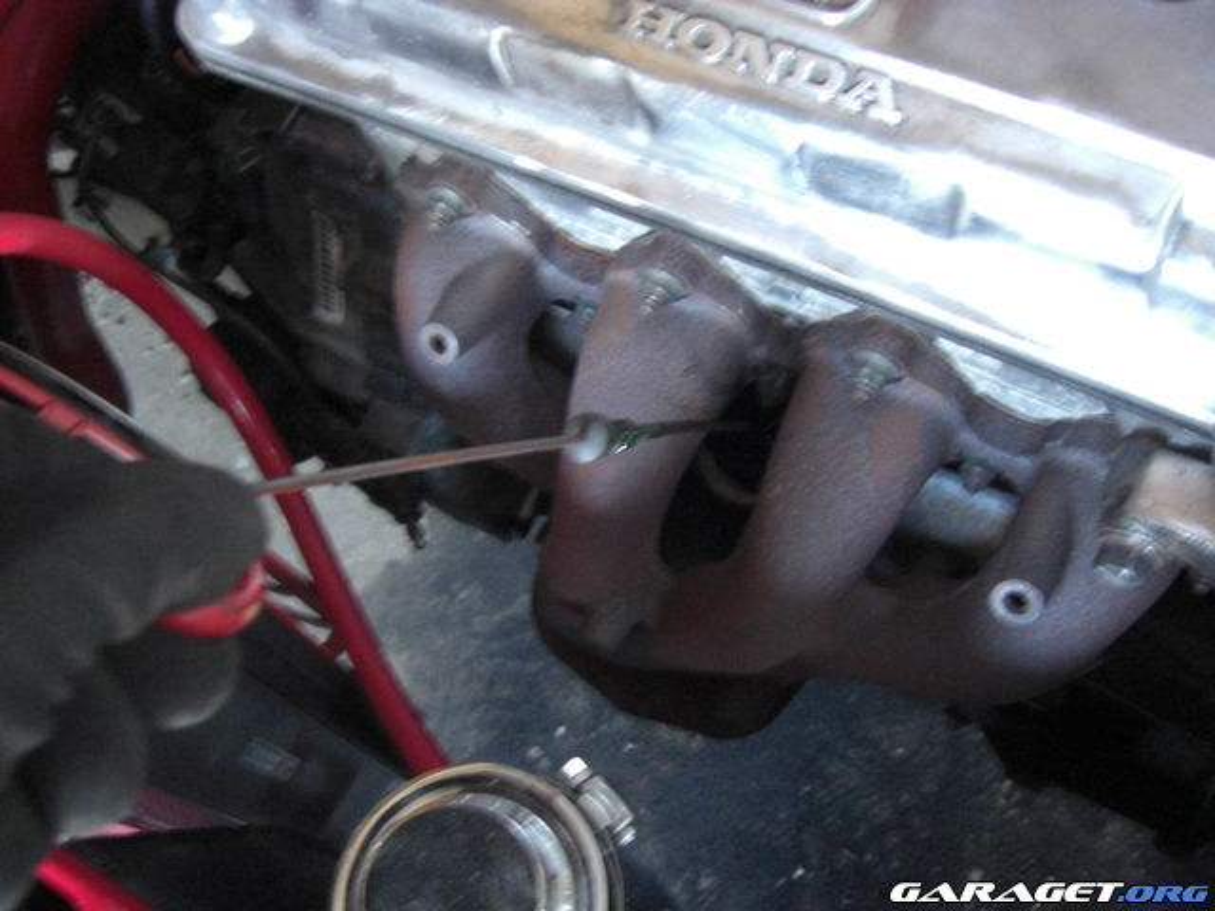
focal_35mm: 38
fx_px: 1334
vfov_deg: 37.7
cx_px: 608
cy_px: 456
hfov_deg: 49.0
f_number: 2.8
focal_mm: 7.9
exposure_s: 1/15
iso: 800
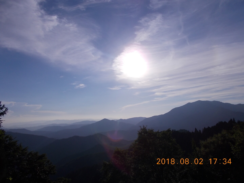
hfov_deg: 67.3
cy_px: 92
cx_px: 122
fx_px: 183
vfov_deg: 53.1
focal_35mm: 26
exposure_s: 1/800
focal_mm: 4.6
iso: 80
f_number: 8
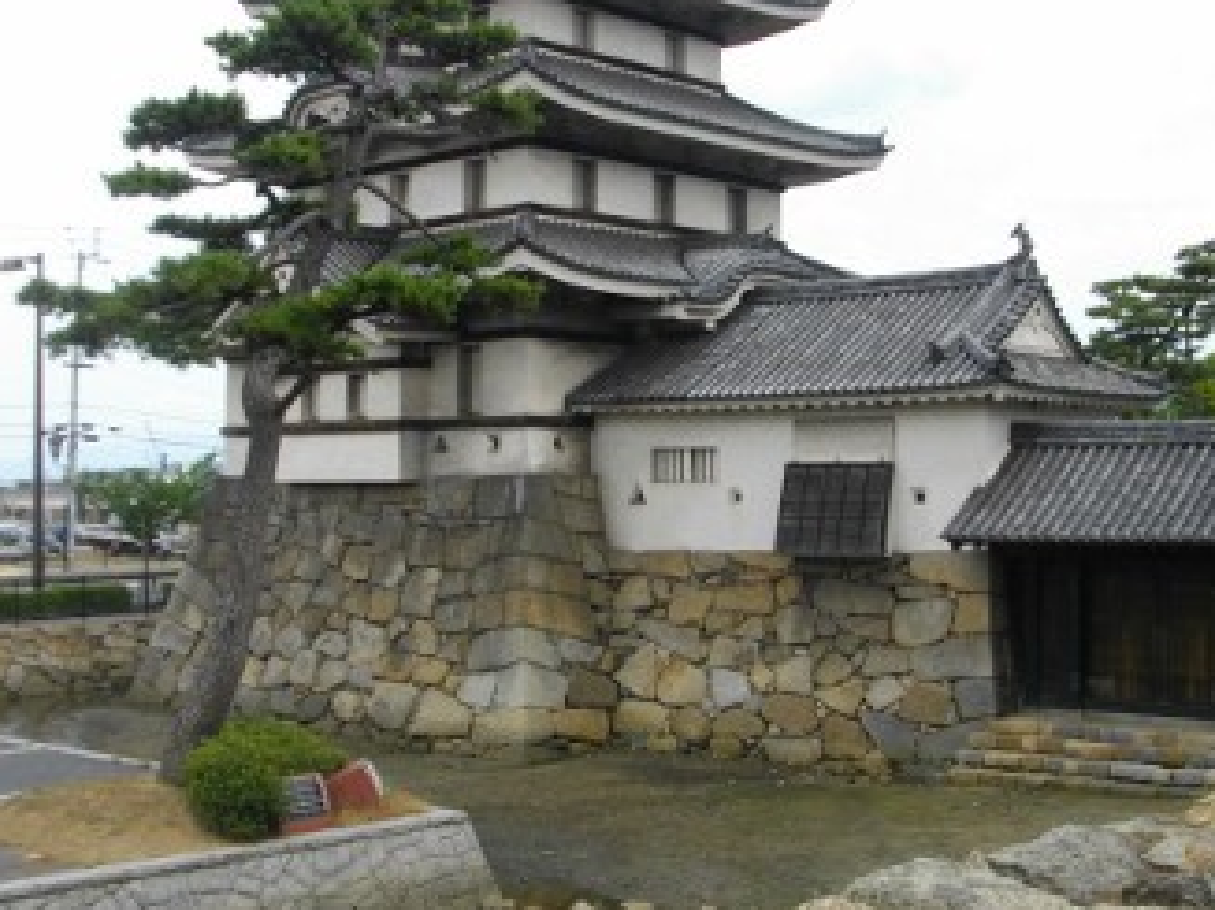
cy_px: 384
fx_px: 1719
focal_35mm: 49
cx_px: 743
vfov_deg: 29.6
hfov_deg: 38.7
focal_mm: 5.7
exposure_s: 1/1000
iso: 100
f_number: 2.9
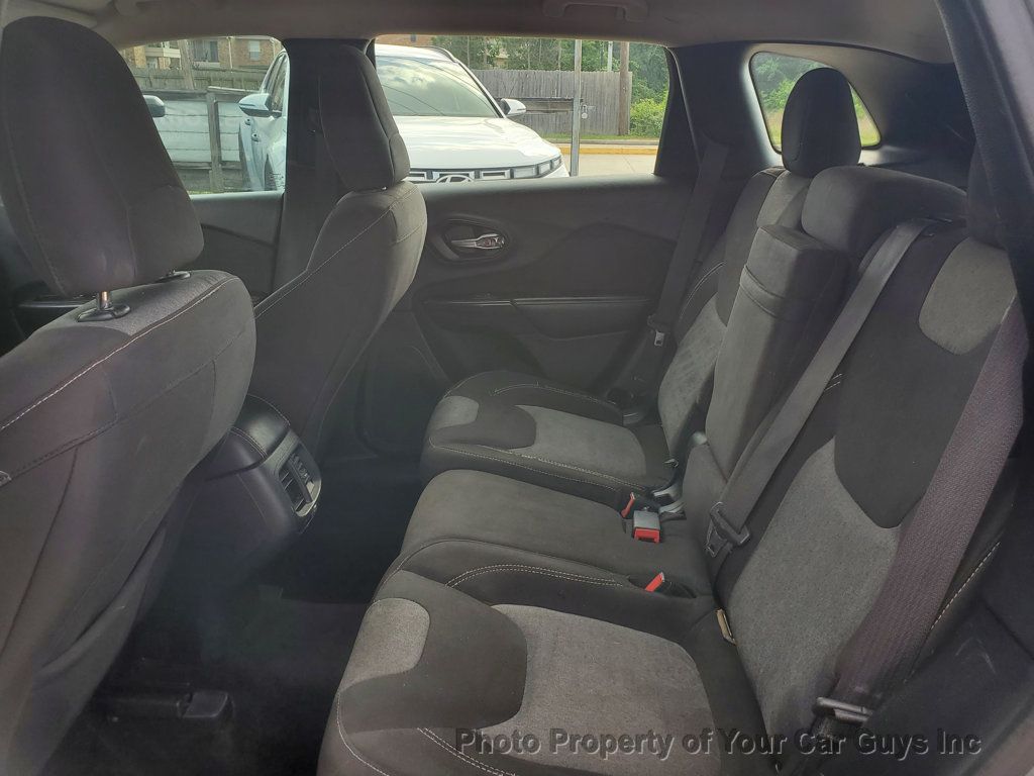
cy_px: 388
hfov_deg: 67.3
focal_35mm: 26
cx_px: 517
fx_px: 777
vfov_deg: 53.1
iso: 50
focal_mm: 4.3
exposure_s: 1/234
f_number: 2.4
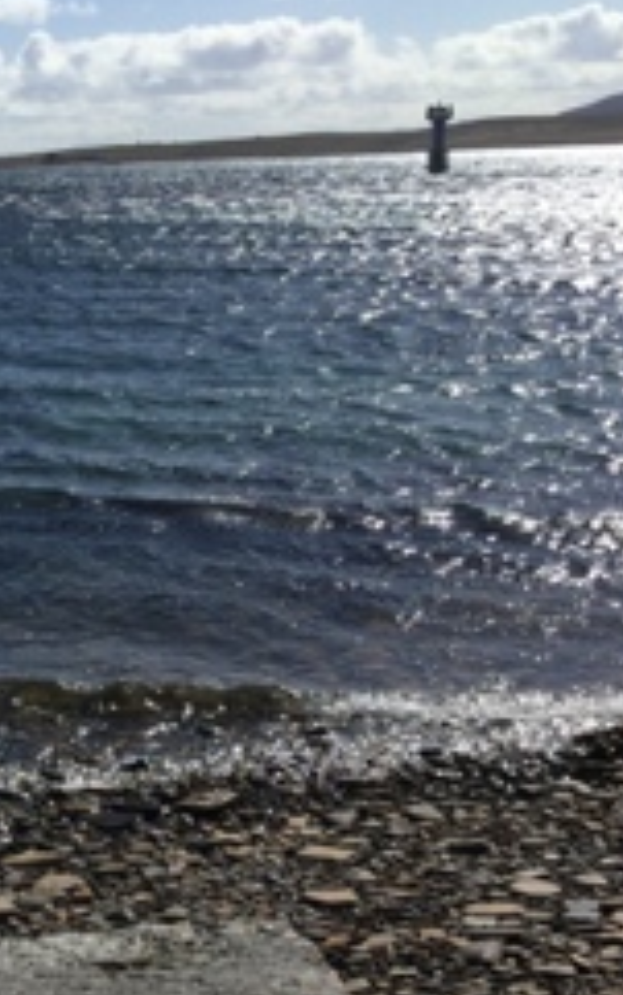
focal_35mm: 61
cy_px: 607
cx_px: -8
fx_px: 1654
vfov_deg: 33.3
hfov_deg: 20.6
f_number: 2.4
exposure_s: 1/2915
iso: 25
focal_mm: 3.3
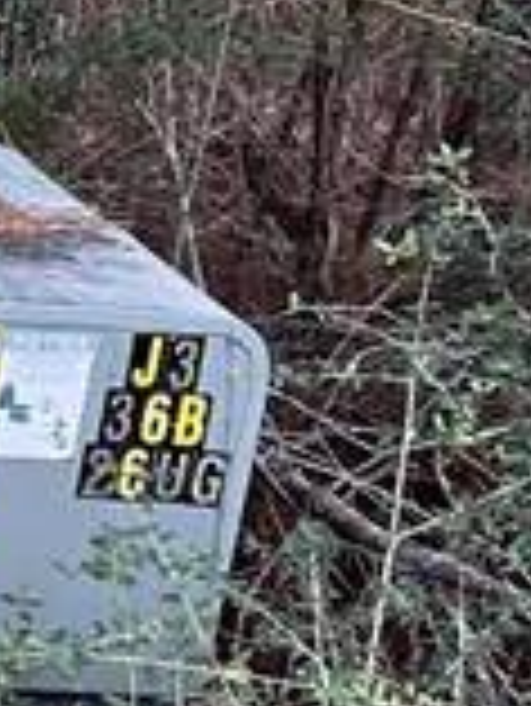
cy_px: 441
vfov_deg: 12.4
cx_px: -1035
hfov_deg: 8.1
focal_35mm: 159
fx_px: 3248
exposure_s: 1/87
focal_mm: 5.1
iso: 125
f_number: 1.6
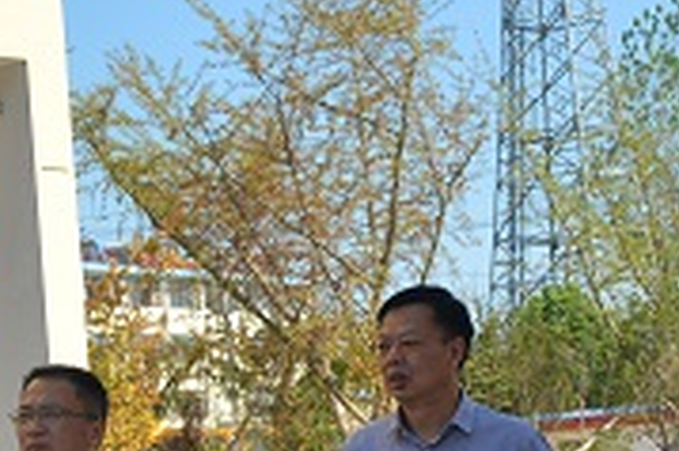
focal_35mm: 120
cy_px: 460
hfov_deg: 16.5
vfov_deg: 11.3
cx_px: -83
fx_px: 2261
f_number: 8
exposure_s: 1/250
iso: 100
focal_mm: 22
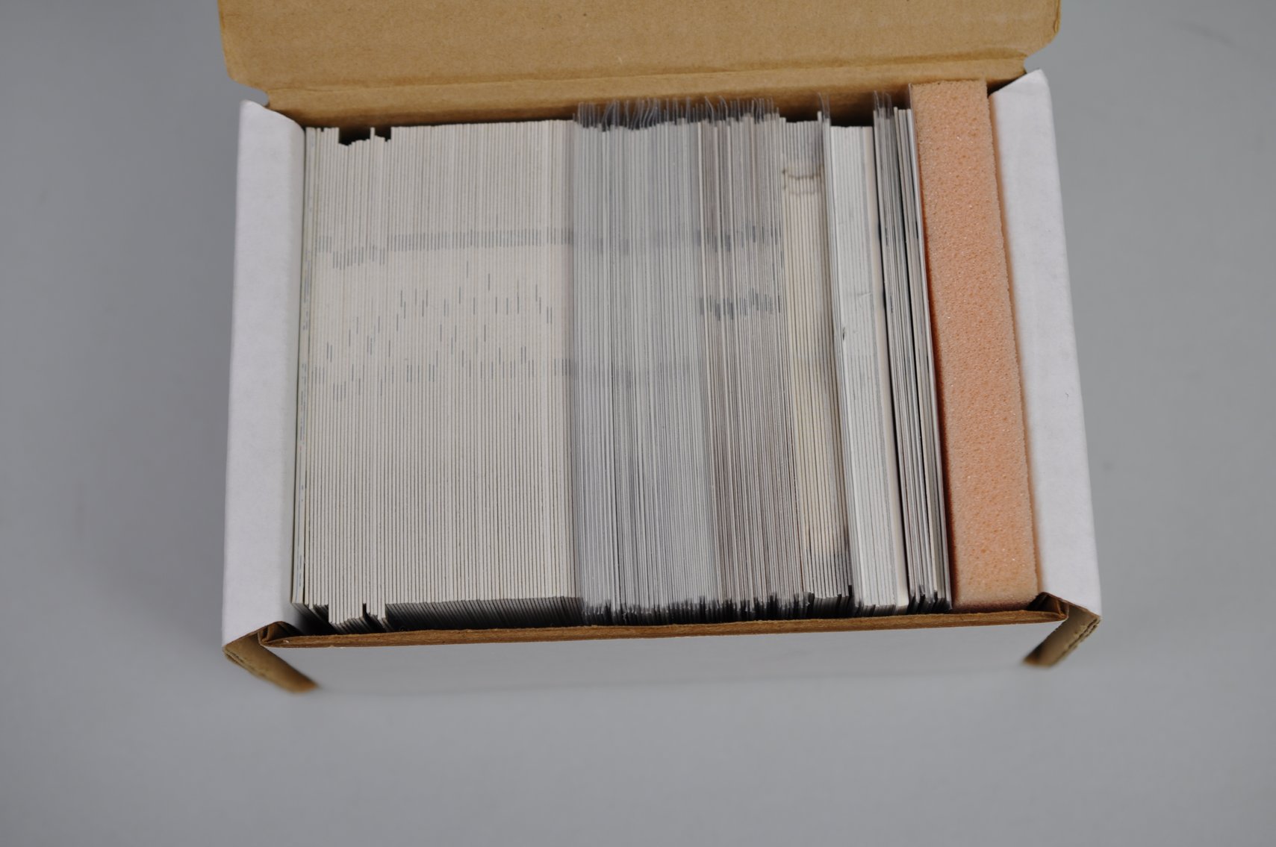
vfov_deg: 22.6
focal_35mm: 60
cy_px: 424
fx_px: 2124
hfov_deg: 33.4
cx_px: 638
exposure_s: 1/80
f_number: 4.5
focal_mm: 40
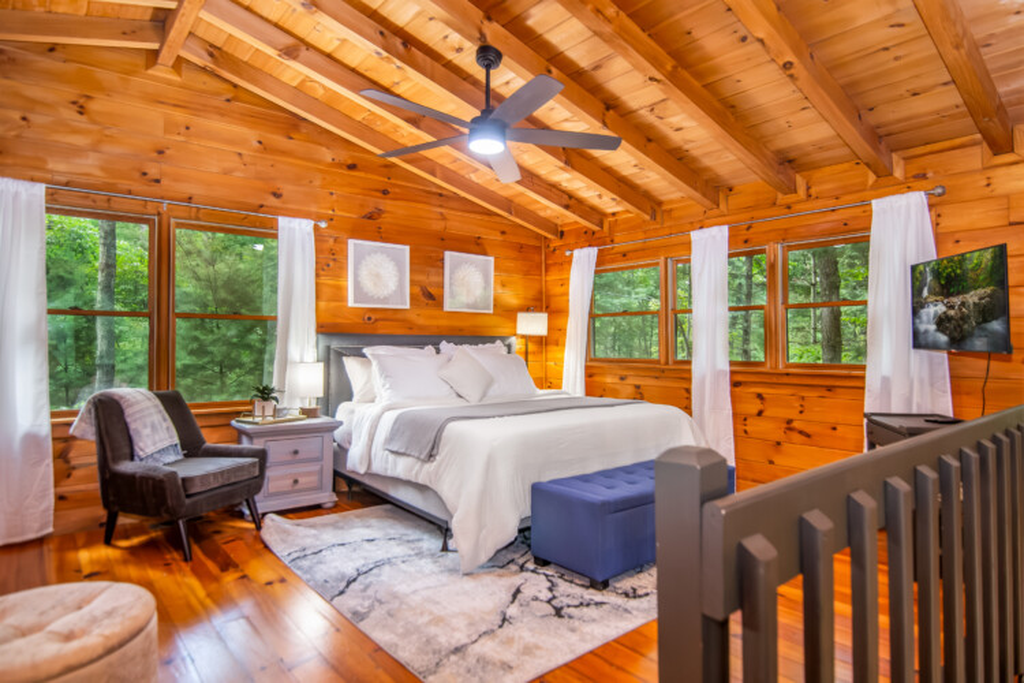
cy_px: 342
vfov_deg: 63.2
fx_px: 555
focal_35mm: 20
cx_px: 512
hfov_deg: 85.4
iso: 1000
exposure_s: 1/60
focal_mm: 13
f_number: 2.8
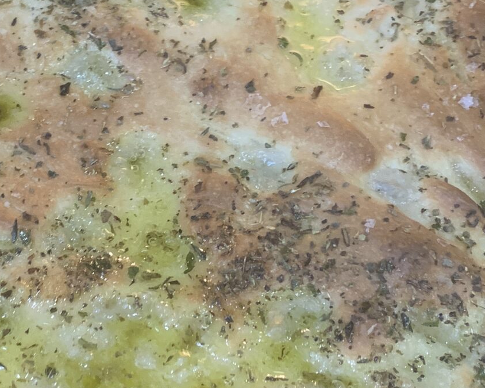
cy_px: 152
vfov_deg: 19.9
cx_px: 138
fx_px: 1105
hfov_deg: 24.6
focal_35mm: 77
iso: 320
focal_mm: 4.25
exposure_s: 1/50
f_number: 1.8
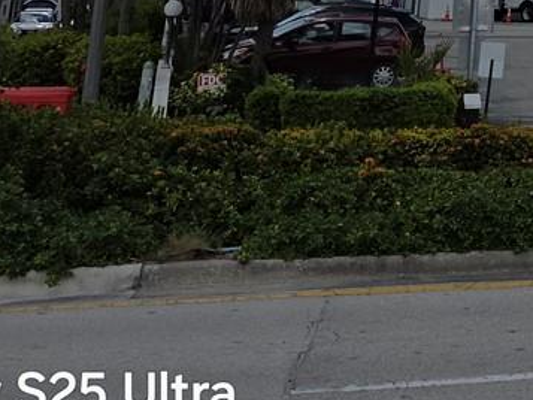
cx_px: 918
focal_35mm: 103
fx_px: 1586
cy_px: -361
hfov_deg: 16.4
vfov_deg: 12.8
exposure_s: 1/1343
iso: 12
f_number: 1.7
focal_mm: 6.3
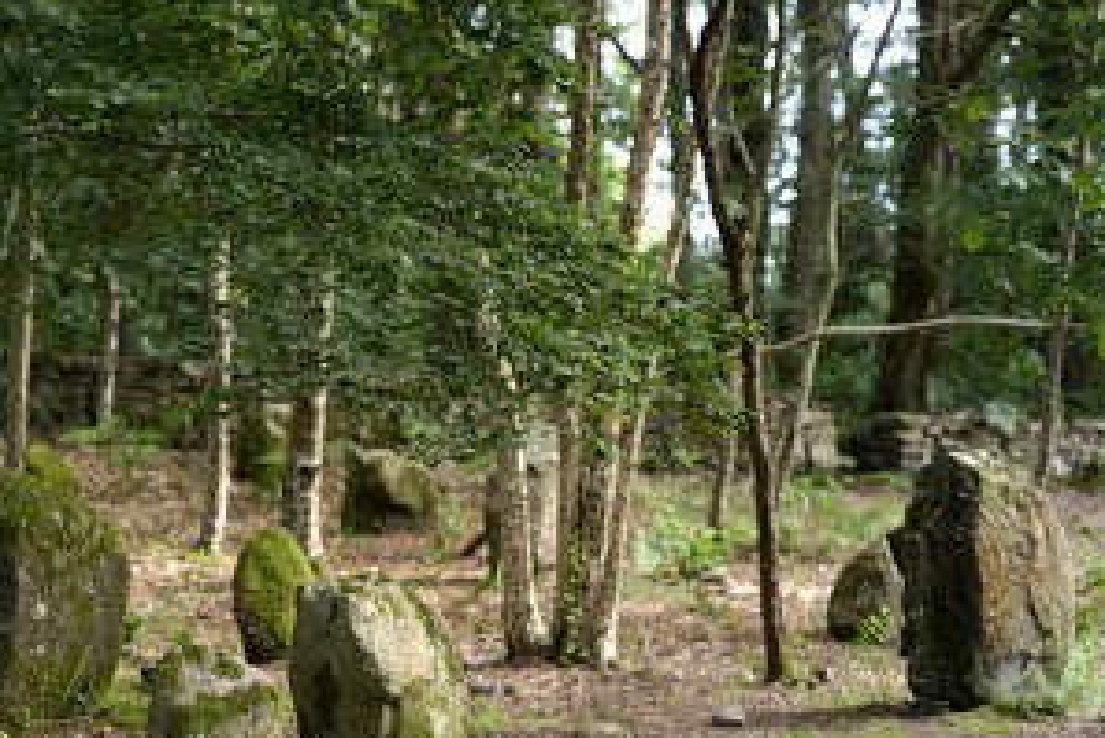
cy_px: 512
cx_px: 363
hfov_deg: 11.2
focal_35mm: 183
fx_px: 5620
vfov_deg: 7.5
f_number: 2.8
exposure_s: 1/100
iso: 400
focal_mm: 130
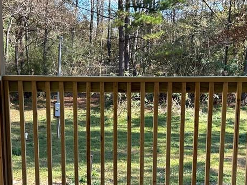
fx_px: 414
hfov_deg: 33.2
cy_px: 125
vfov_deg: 25.1
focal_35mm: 58
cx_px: 106
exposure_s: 1/569
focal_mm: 5.7
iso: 50
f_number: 1.5
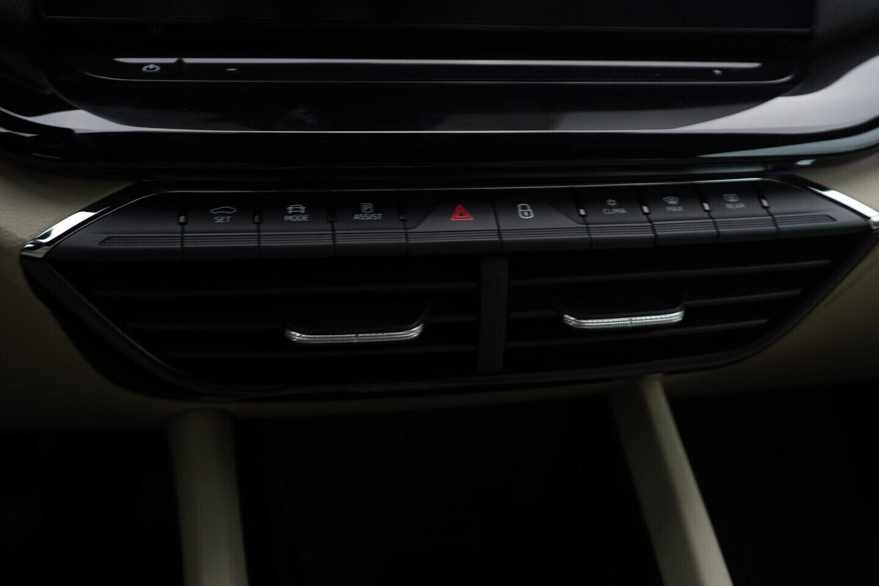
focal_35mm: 36
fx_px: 879
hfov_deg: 53.1
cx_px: 440
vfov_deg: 36.9
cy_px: 293
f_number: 3.5
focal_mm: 24
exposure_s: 1/40
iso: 125
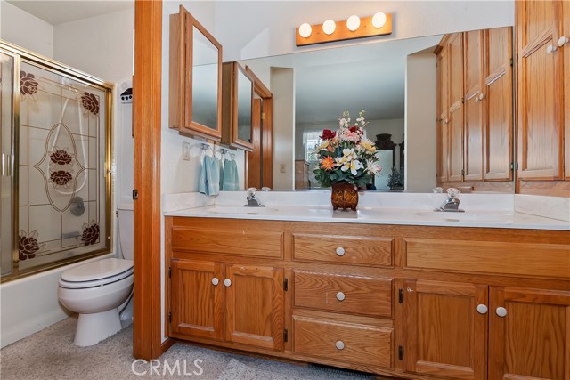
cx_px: 285
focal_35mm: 15
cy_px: 190
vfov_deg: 77.4
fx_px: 238
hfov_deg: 100.4
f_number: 8
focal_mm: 10
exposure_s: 1/30
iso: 400
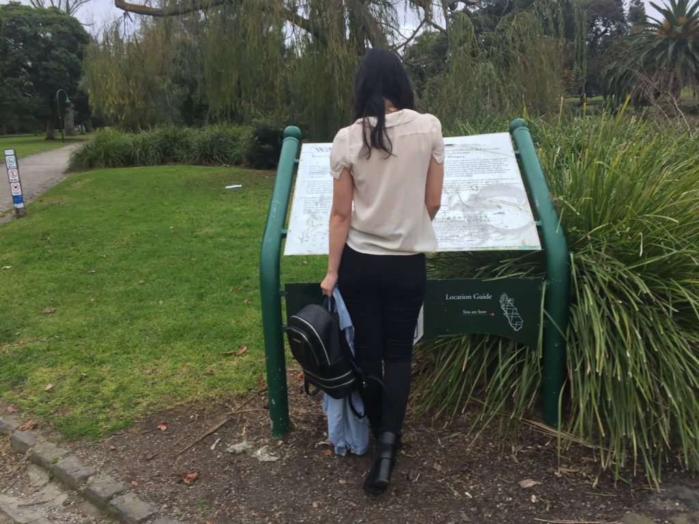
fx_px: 586
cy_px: 262
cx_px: 350
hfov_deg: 61.7
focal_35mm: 29
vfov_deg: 48.2
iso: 40
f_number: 2.2
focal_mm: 4.15
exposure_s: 1/100
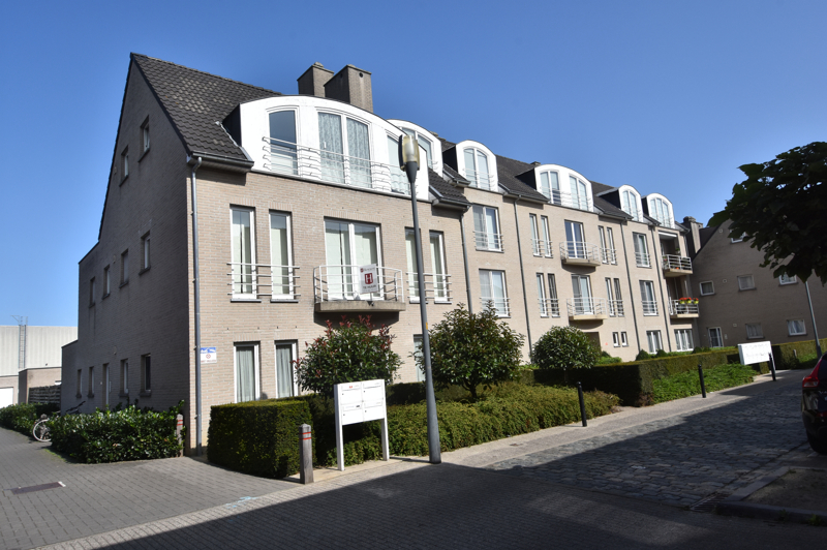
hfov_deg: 77.4
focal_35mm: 22
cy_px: 275
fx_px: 516
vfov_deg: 56.1
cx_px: 414
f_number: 13
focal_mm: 15
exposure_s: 1/640
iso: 320
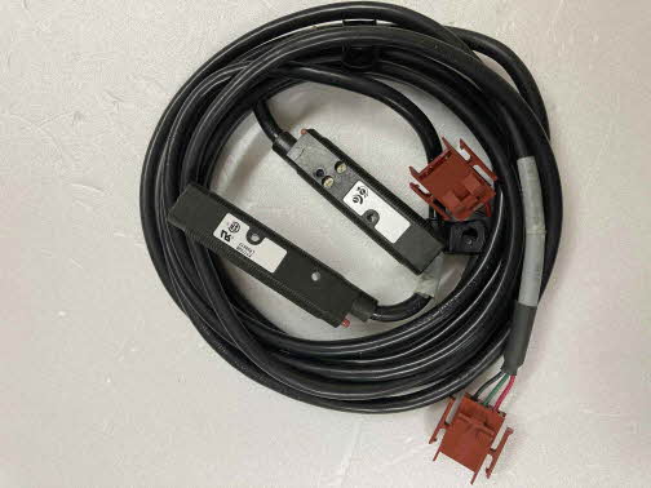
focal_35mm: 28
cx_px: 326
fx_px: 527
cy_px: 244
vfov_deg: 49.7
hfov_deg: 63.4
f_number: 1.8
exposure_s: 1/60
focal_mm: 3.99
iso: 160
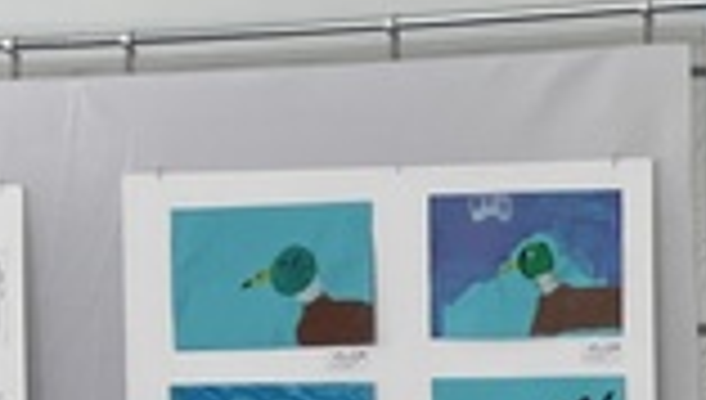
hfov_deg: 11.4
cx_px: 1709
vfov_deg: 7.9
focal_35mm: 155
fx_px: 2907
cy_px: 360
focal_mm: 3.99
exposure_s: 1/81
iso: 40
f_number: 1.8
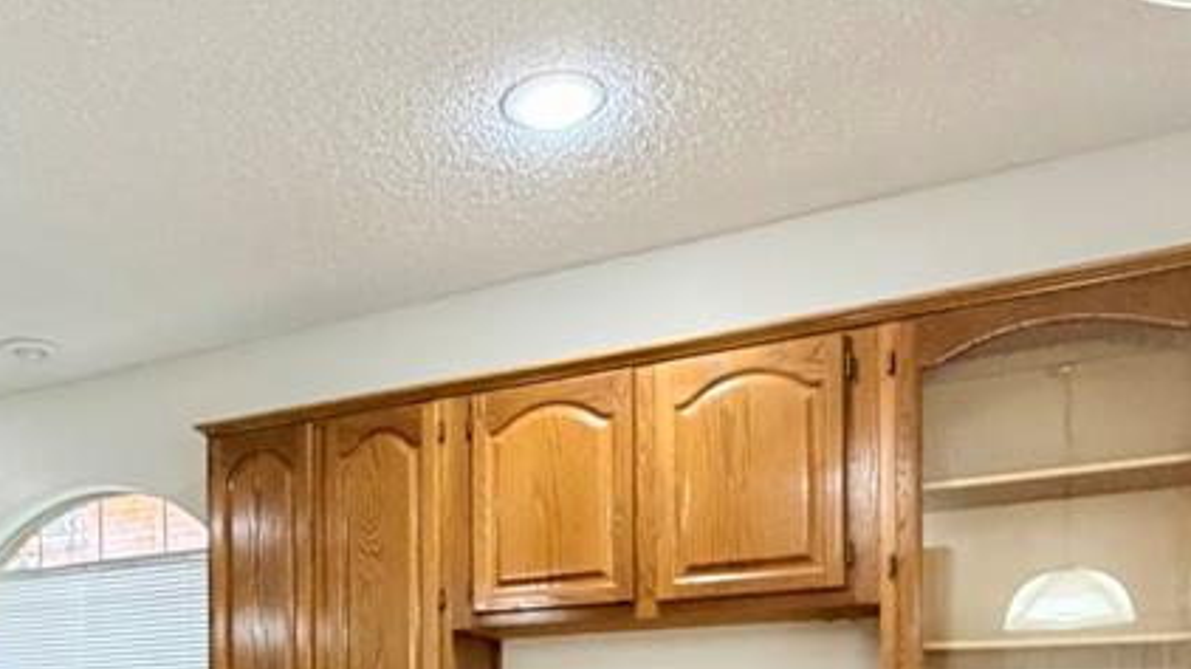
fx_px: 1168
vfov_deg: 28.5
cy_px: 765
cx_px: 336
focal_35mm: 37
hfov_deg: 52.3
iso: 500
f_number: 2.2
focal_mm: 2.22
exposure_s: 1/60
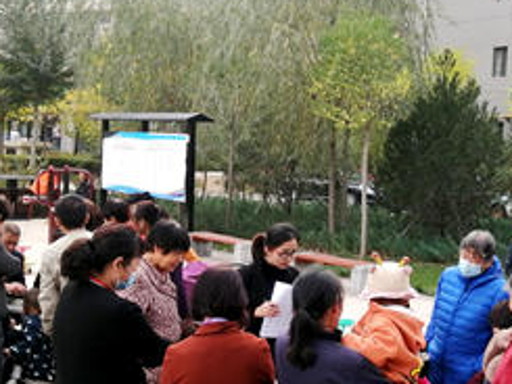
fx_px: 977
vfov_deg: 22.3
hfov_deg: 28.9
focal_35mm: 66
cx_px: 382
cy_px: 190
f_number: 1.8
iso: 50
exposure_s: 1/248
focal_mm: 3.62
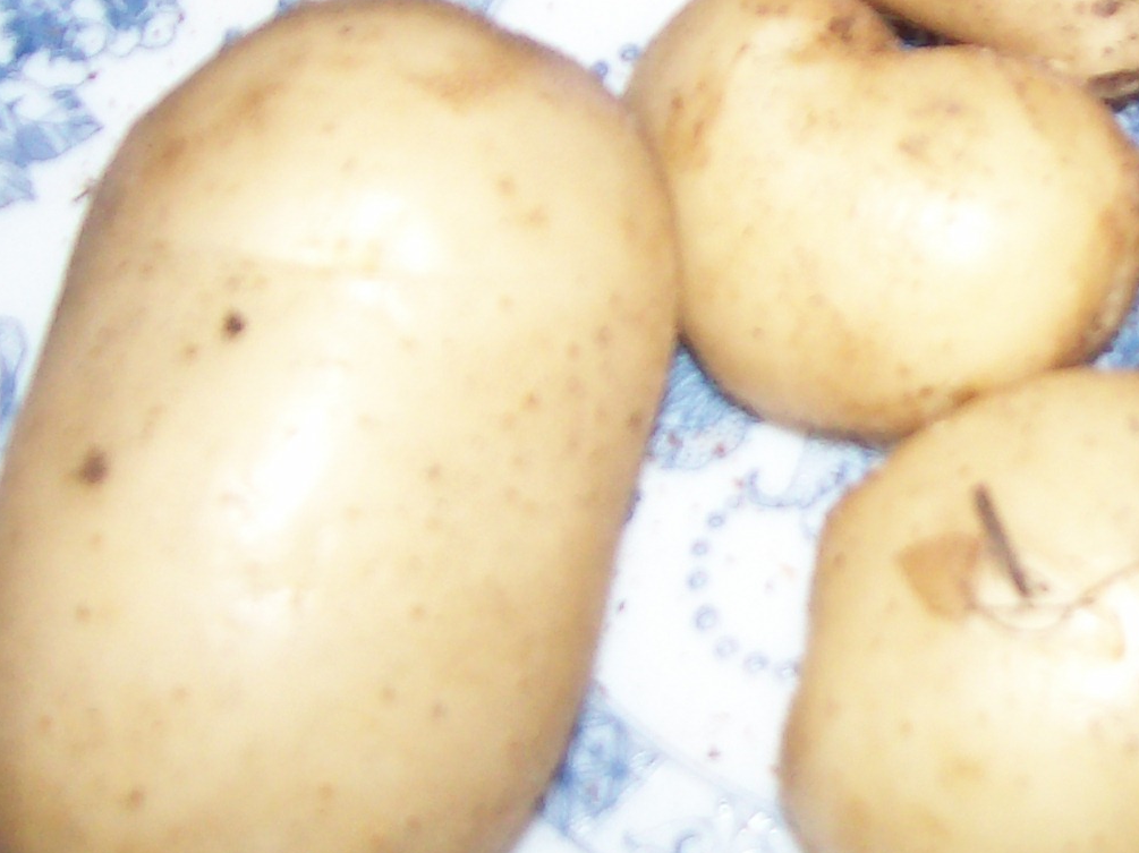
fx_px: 3355
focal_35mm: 102
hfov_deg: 18.8
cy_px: 173
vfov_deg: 14.4
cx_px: 1081
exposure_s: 1/64
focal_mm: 6
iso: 80
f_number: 2.7
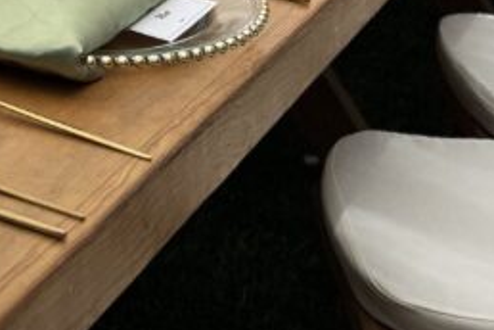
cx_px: -201
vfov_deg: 11.7
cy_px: -424
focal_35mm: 99
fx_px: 1358
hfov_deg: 18.7
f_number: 1.78
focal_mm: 6.76
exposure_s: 1/2959
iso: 80
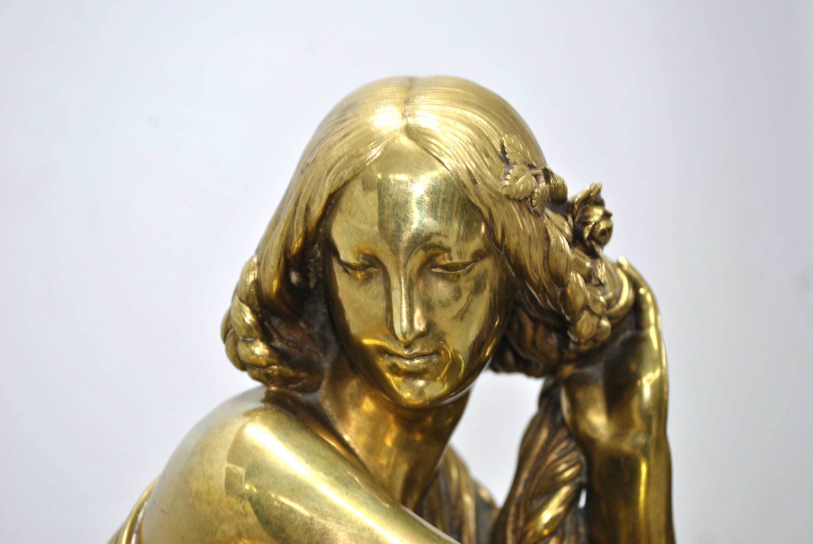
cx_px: 406
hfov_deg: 33.4
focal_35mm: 60
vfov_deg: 22.7
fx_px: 1357
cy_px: 272
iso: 200
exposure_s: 1/10
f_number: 5.3
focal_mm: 40
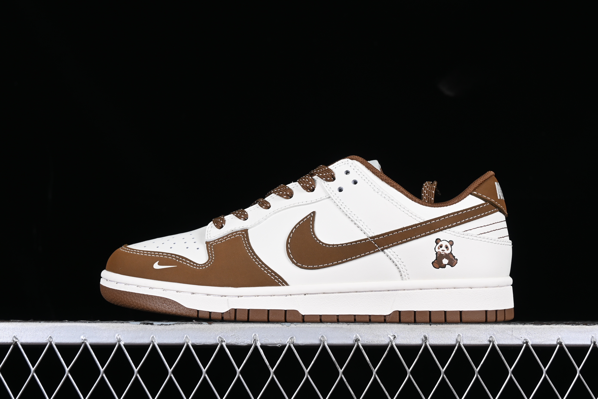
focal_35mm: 75
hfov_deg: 27.0
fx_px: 1246
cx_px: 299
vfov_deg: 18.2
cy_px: 200
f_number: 8
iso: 160
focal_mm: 50
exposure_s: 1/80
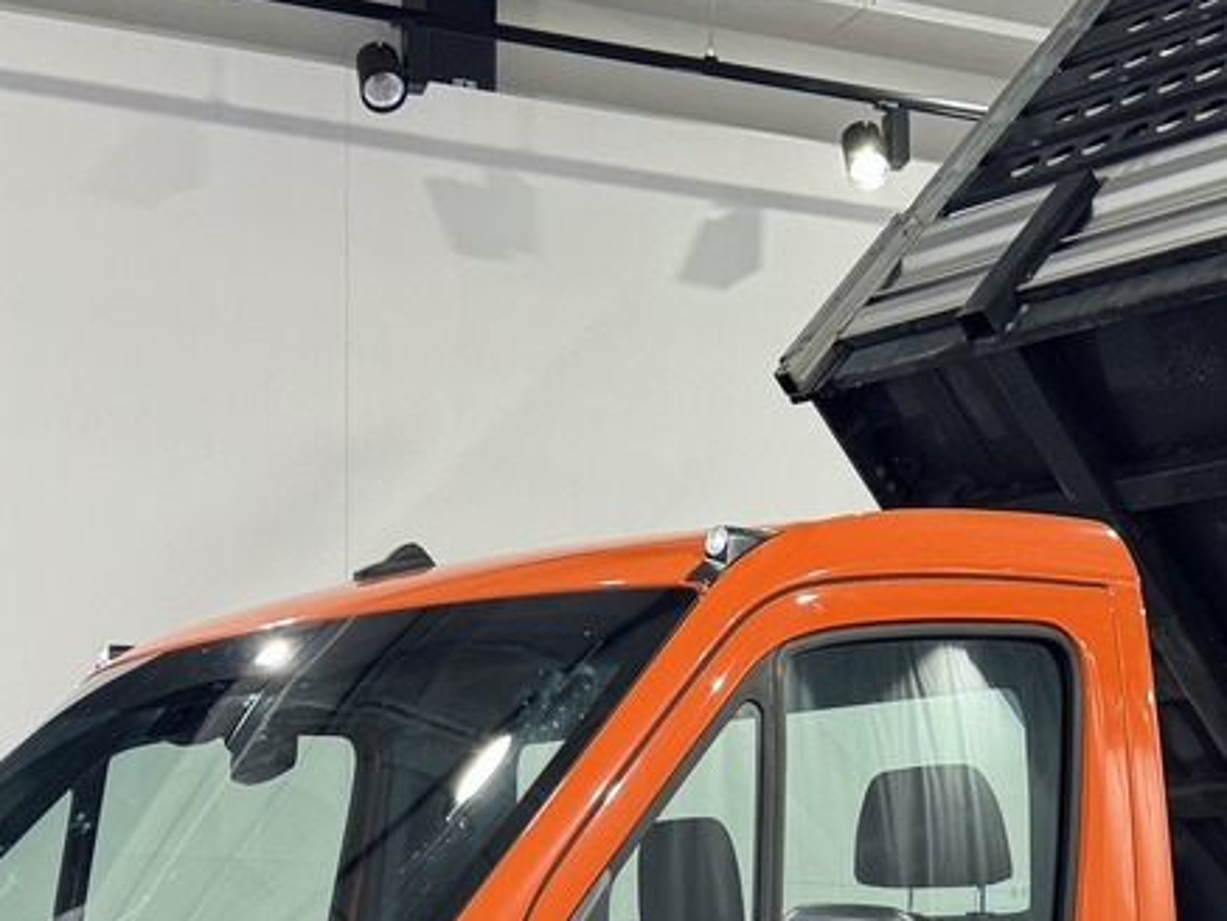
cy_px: 1120
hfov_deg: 24.7
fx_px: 2801
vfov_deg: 17.7
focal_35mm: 79
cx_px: 651
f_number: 1.78
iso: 100
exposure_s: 1/100
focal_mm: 6.76
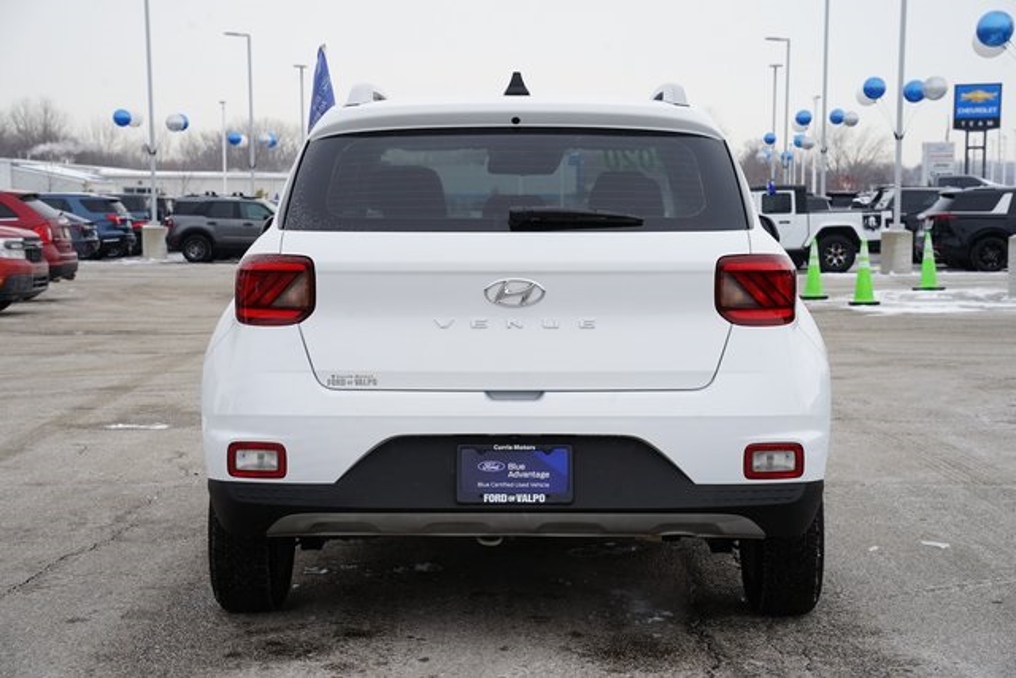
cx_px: 508
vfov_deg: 19.2
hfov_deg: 28.4
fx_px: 2004
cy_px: 339
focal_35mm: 71
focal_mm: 71
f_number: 10
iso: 100
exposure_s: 1/100
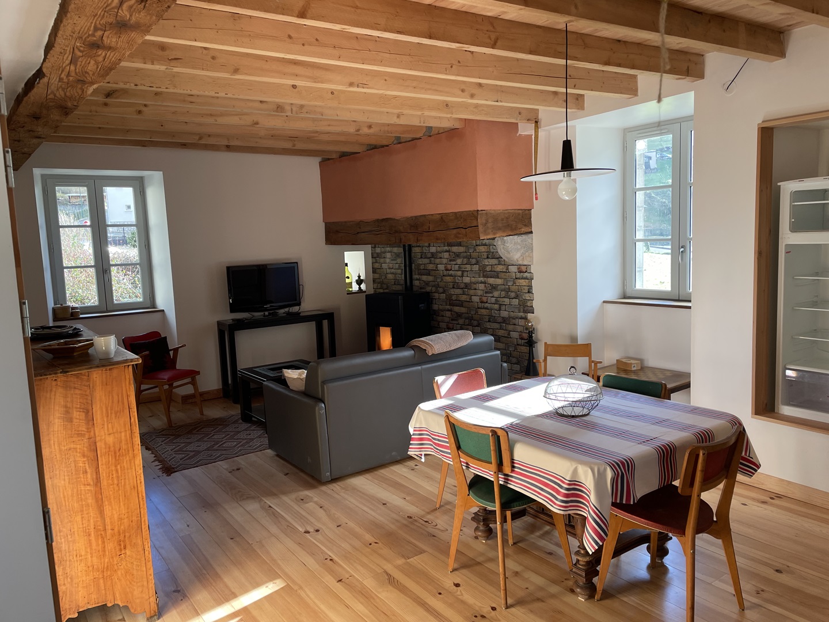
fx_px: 623
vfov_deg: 53.1
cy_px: 311
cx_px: 414
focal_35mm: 26
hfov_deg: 67.3
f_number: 1.6
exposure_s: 1/121
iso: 50
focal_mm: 4.2
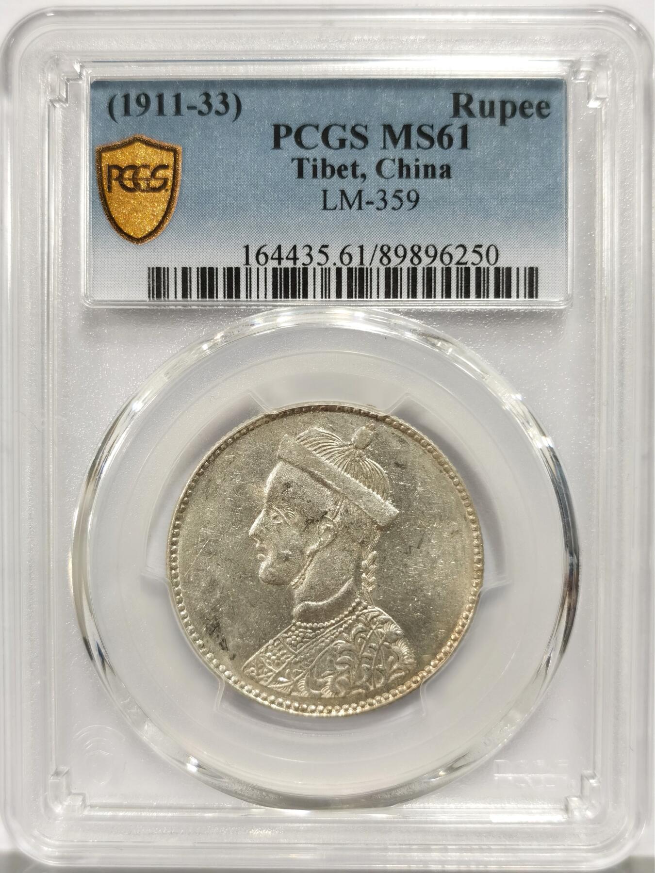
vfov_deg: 35.5
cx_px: 328
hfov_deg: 27.0
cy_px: 436
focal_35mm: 54
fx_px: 1362
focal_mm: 5.56
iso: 100
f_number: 16
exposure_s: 1/100
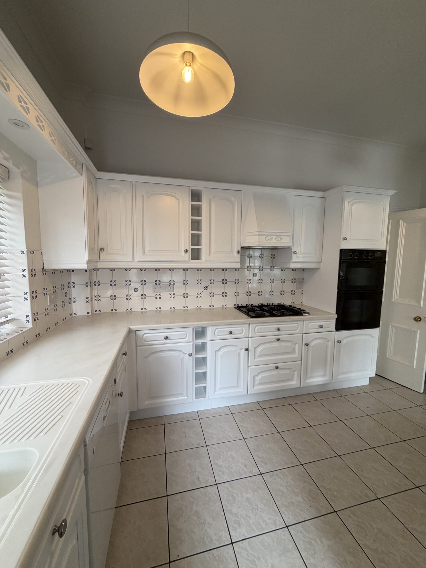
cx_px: 213
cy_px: 284
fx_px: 230
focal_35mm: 14
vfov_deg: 102.1
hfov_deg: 85.7
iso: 200
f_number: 2.2
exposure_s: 1/100
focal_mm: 2.22
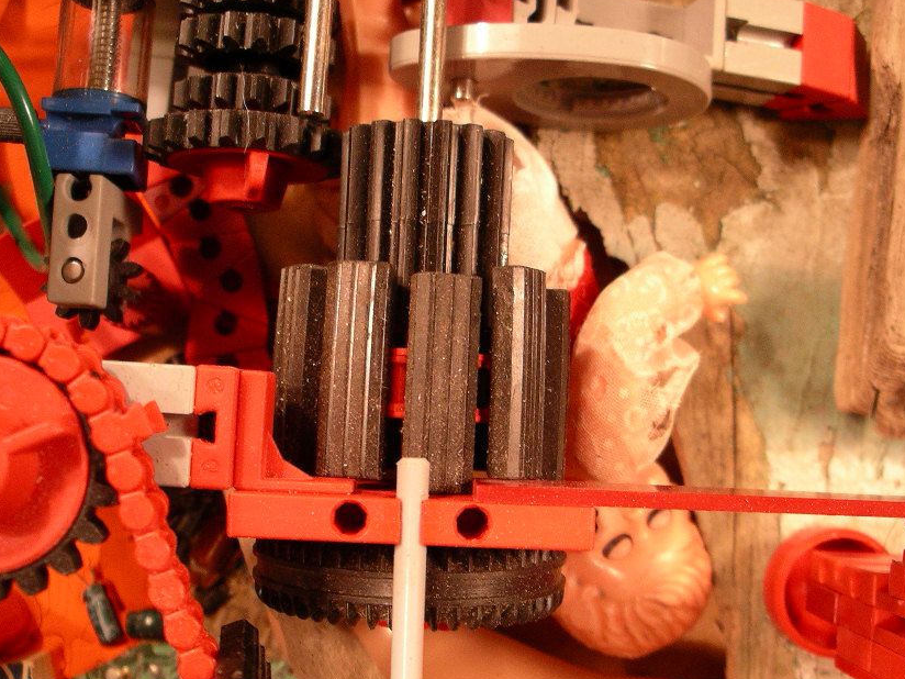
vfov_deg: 31.5
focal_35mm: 46
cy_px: 375
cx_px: 455
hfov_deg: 41.2
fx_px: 1203
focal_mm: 7.8
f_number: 2.8
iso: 200
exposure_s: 1/30
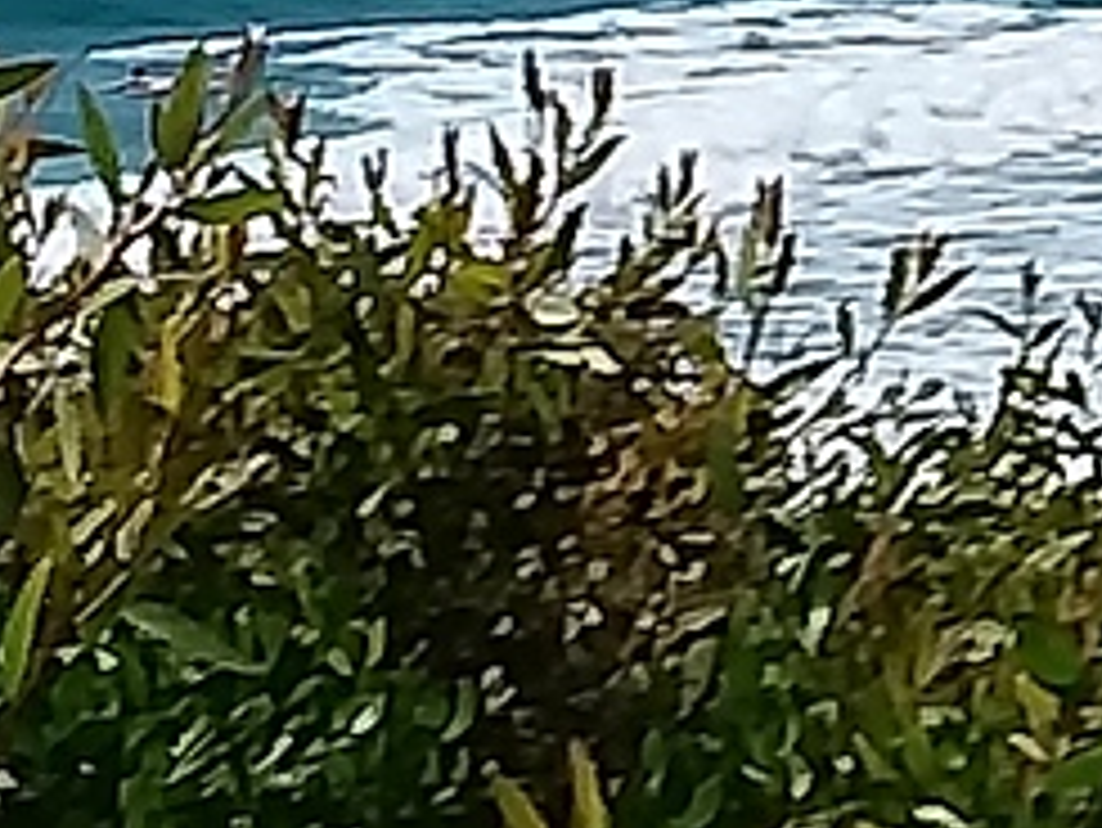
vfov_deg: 7.9
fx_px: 5829
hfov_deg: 9.2
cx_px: 3032
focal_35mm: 183
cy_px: -554
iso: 40
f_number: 1.9
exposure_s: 1/3390
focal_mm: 2.91
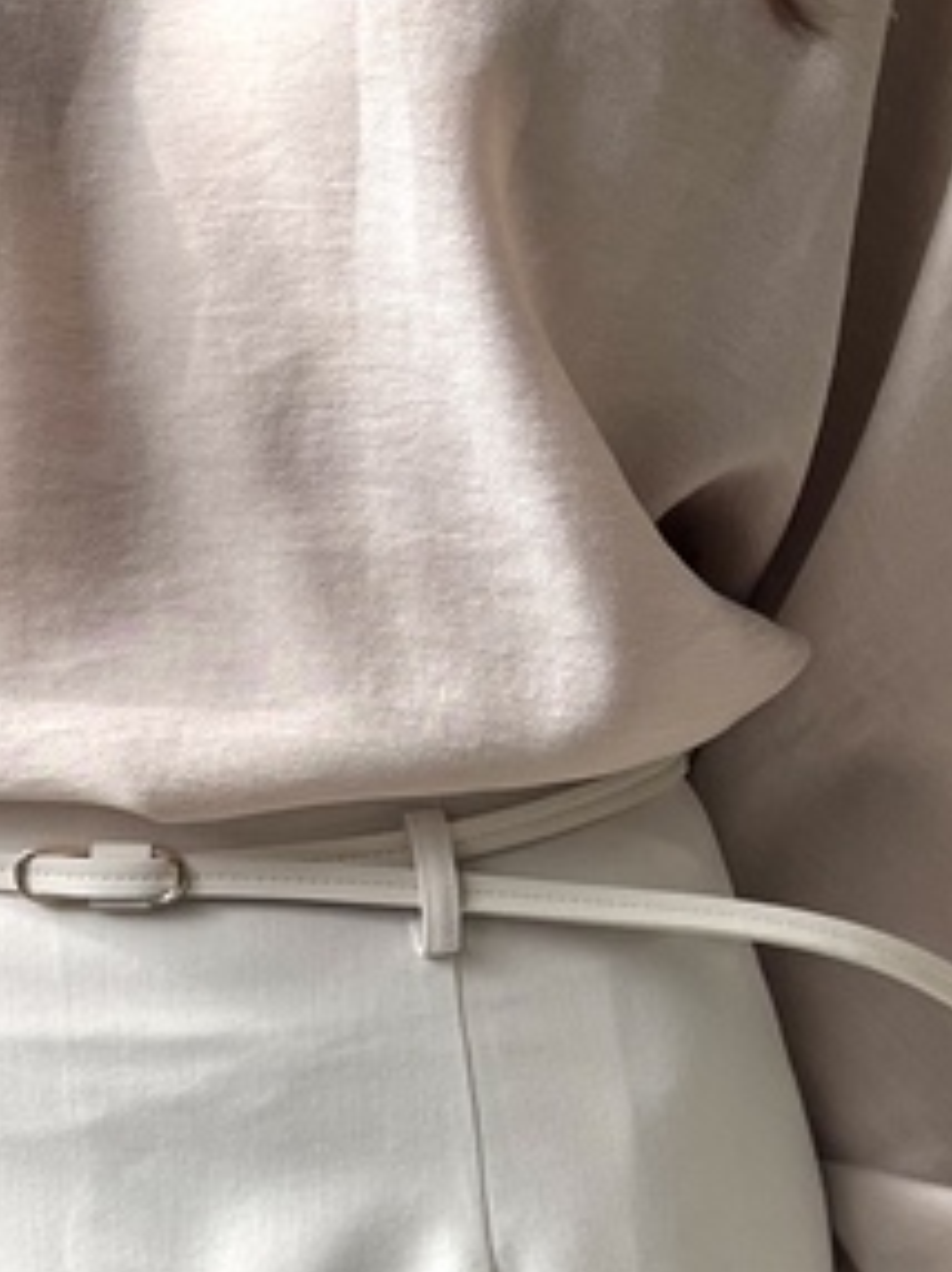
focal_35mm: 91
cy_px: 1152
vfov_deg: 21.1
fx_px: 3342
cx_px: -200
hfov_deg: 15.6
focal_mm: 5.1
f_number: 1.6
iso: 50
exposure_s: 1/351
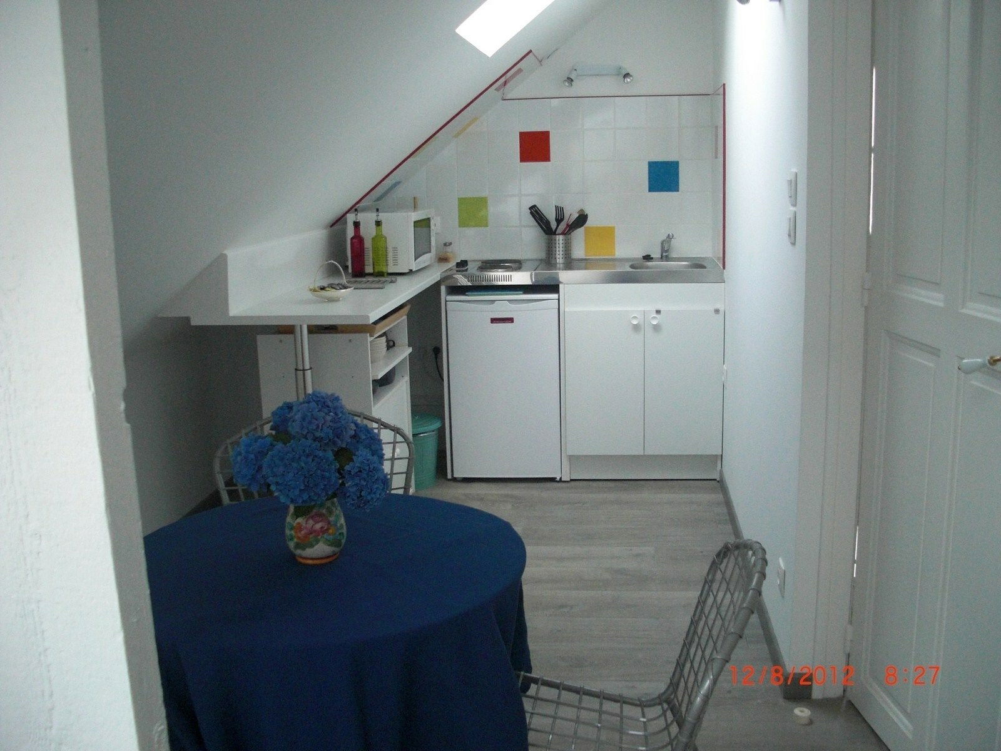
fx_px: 1041
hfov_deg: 51.4
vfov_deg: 39.7
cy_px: 376
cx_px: 500
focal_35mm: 36
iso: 400
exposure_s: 1/125
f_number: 2.8
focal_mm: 6.3
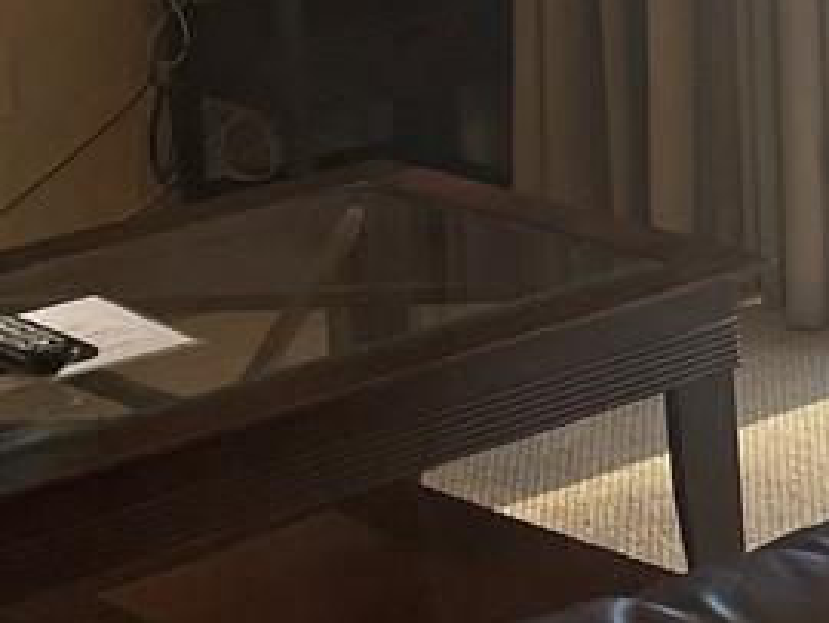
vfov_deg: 9.5
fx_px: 3691
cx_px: 1204
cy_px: -86
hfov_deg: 12.3
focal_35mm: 154
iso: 100
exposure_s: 1/120
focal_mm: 4.2
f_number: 1.6
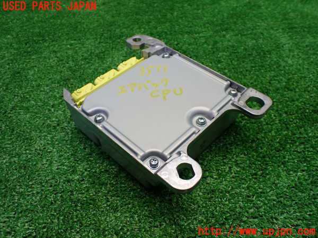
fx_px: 276
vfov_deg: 46.8
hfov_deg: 60.0
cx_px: 159
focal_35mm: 30
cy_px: 119
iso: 250
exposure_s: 1/125
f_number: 2.3
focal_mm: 5.4
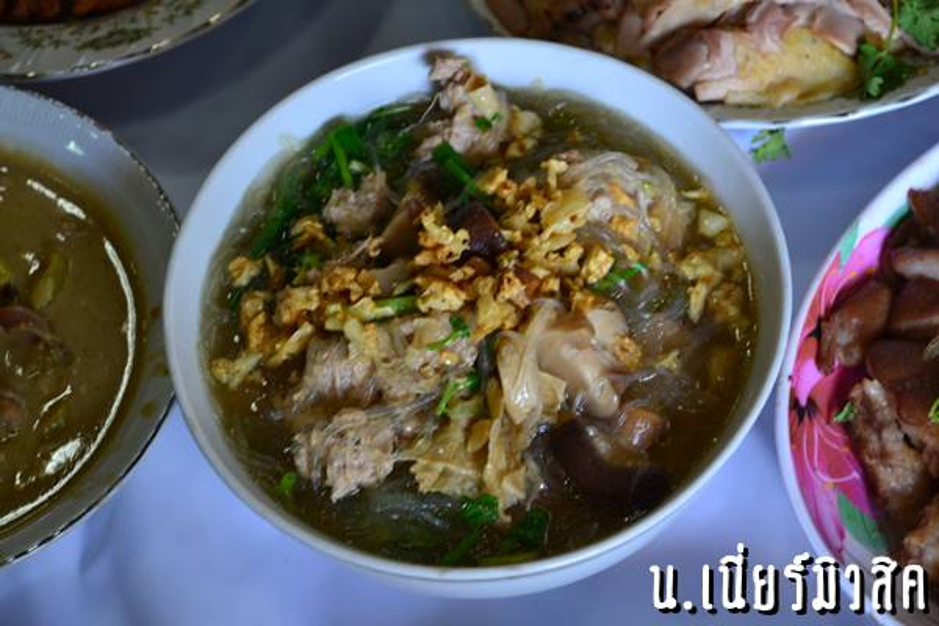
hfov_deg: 16.1
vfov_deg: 10.8
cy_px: 313
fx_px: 3325
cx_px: 470
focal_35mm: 128
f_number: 7.1
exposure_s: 1/30
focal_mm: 85
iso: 800
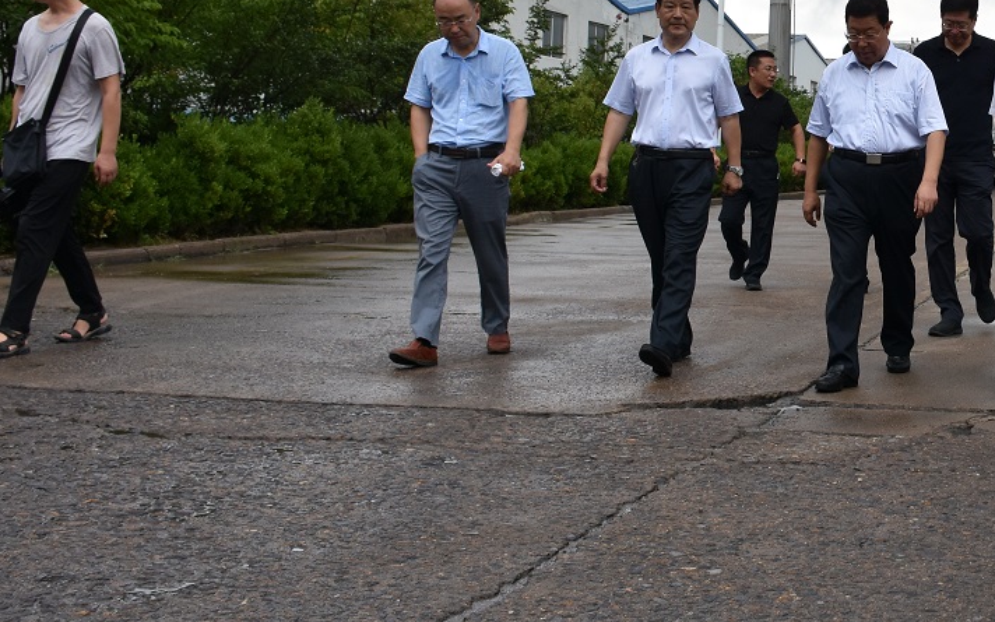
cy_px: 158
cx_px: 973
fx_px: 1573
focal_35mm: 58
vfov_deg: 22.2
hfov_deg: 32.5
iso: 280
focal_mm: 18
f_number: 8
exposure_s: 1/500
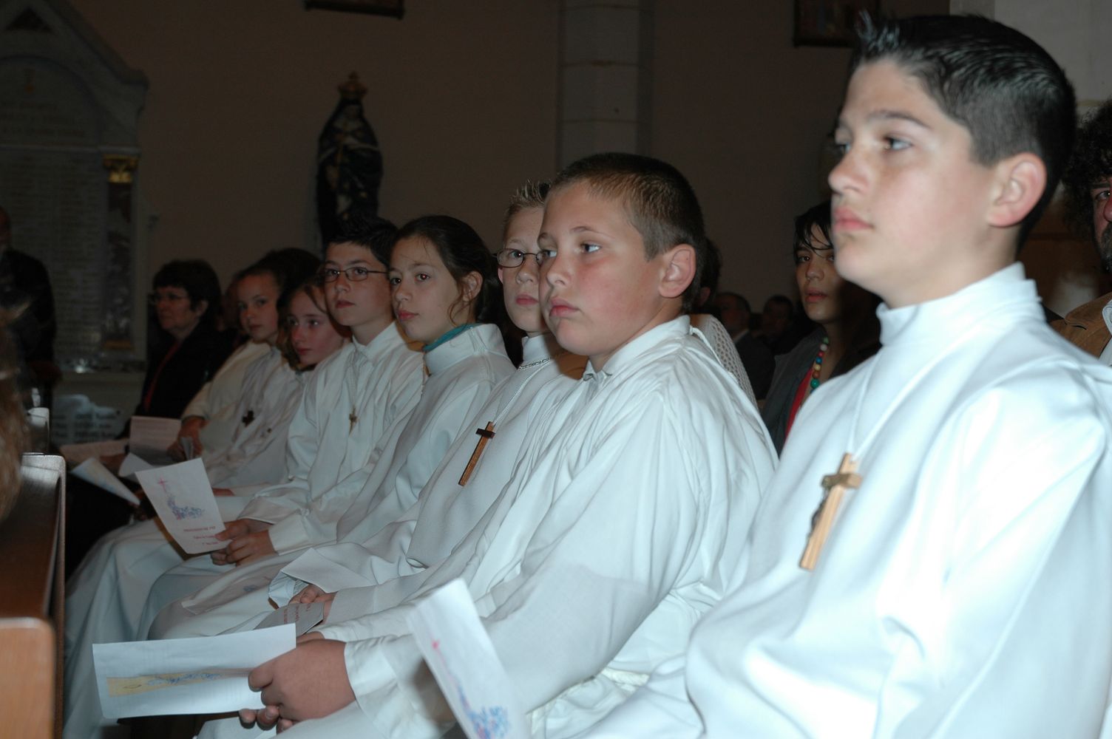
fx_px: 1852
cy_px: 370
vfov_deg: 22.6
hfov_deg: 33.4
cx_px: 556
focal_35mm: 60
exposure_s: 1/60
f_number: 4.5
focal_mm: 40
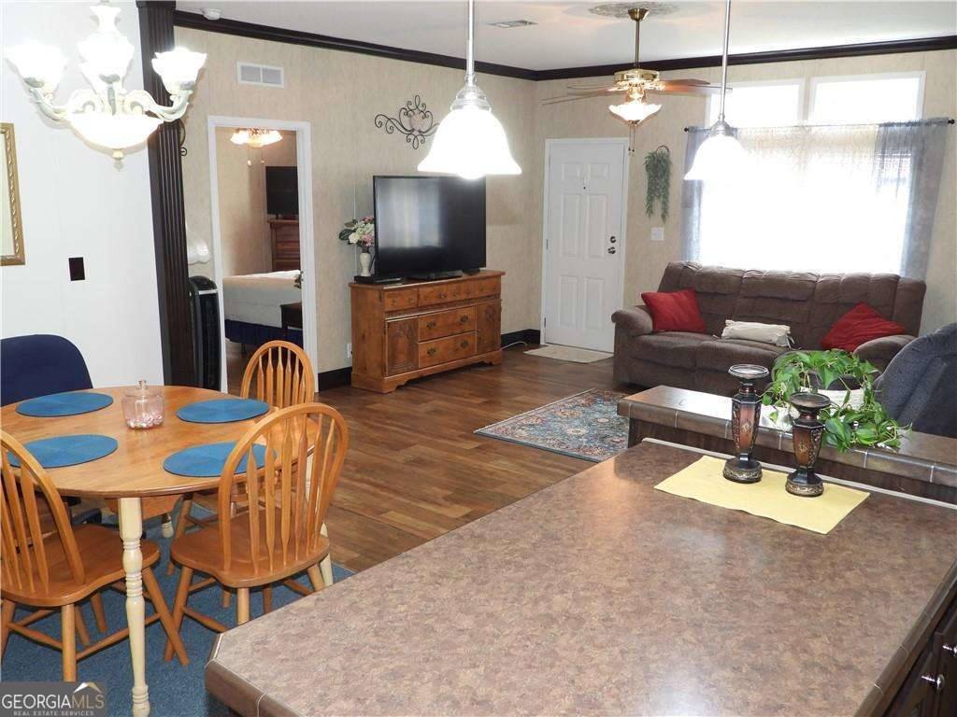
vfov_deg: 46.8
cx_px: 478
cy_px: 358
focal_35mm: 30
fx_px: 829
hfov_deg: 60.0
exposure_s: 1/30
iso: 200
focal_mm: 5.4
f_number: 3.2
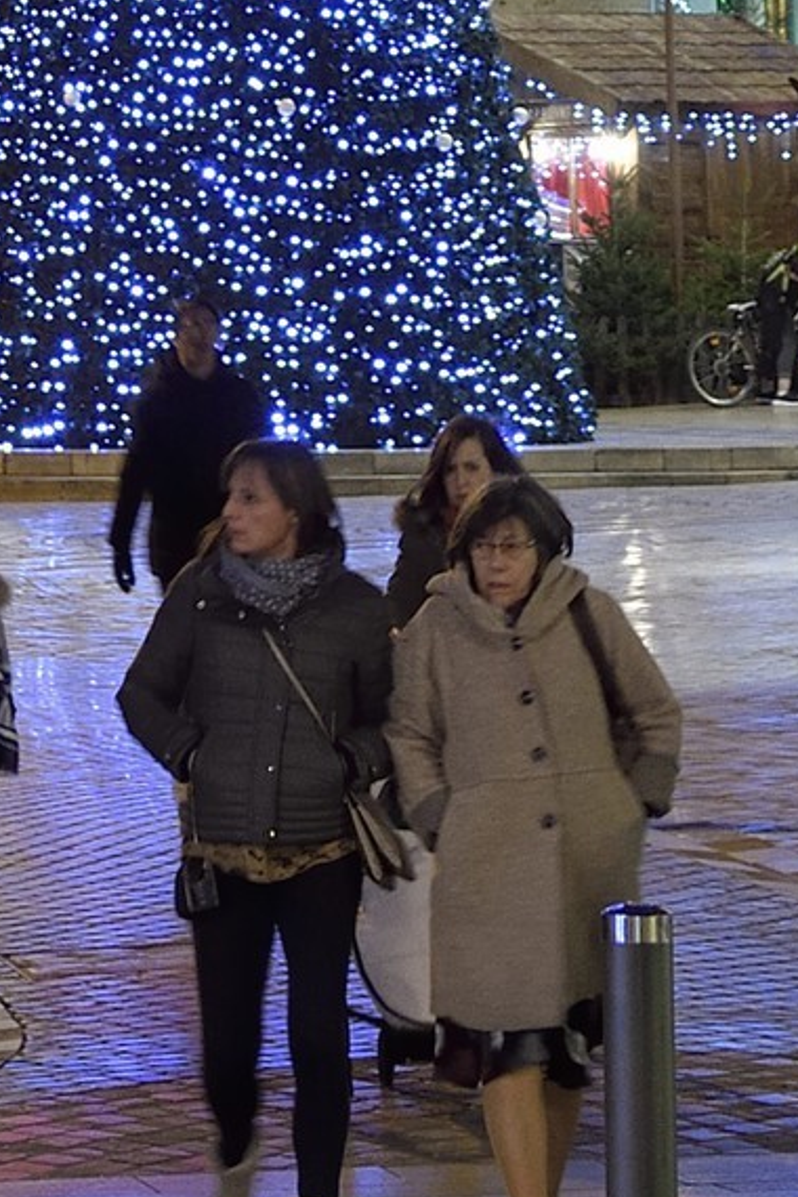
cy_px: -1064
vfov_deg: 9.6
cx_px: 120
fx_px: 6716
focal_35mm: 202
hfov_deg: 6.8
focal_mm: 48
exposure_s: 1/15
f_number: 5
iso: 1600
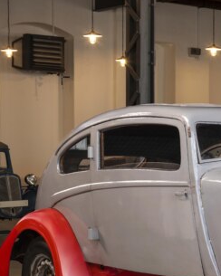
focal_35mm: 111
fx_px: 908
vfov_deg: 17.2
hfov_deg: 13.4
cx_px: 289
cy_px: 208
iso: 100
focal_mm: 47
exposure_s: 1/3
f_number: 10
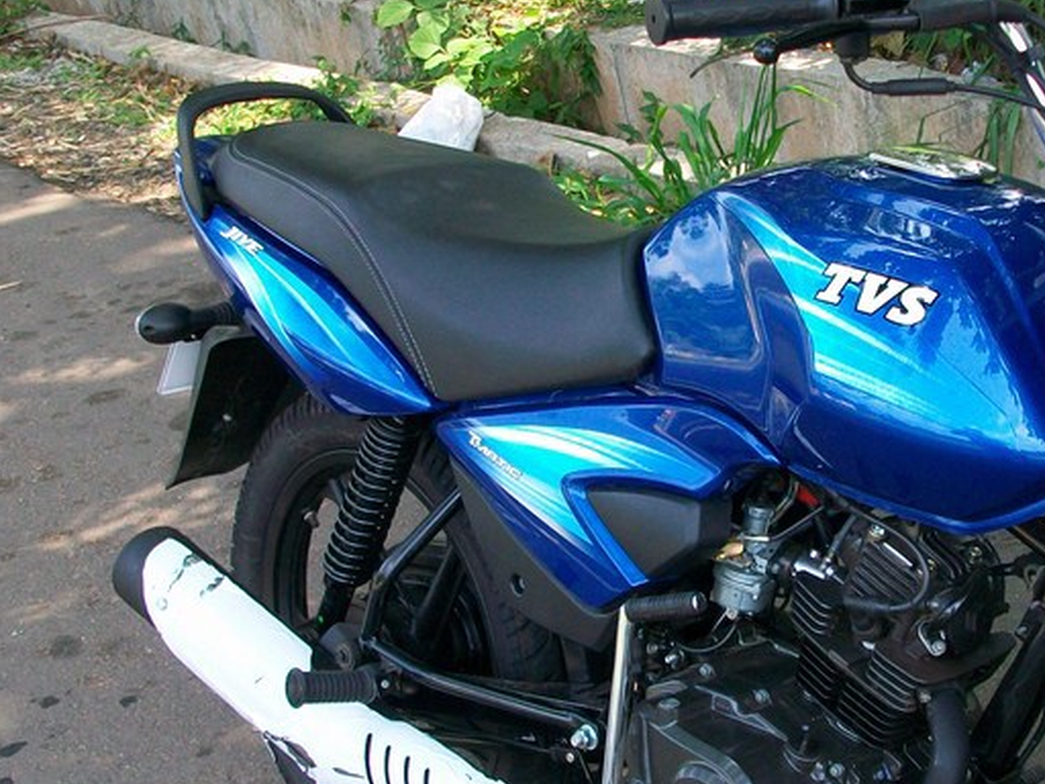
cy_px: 494
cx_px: 743
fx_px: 1932
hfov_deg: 29.9
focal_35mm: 64
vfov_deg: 22.9
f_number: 2.8
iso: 64
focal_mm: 5.7
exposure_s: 1/125
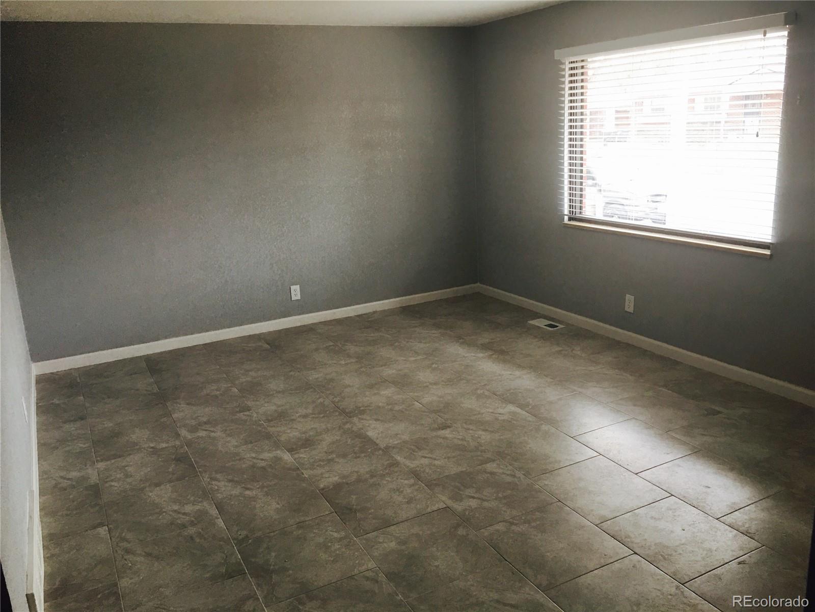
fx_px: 683
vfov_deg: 48.2
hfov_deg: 61.7
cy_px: 306
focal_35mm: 29
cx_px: 408
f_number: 2.2
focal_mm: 4.15
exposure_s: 1/30
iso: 32
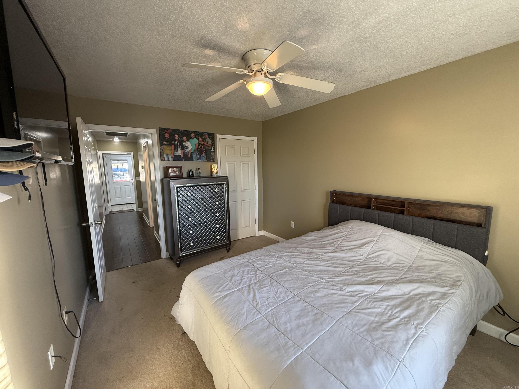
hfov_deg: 102.1
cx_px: 260
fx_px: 210
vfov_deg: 85.7
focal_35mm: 14
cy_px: 194
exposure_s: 1/60
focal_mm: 2.22
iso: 250
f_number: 2.2
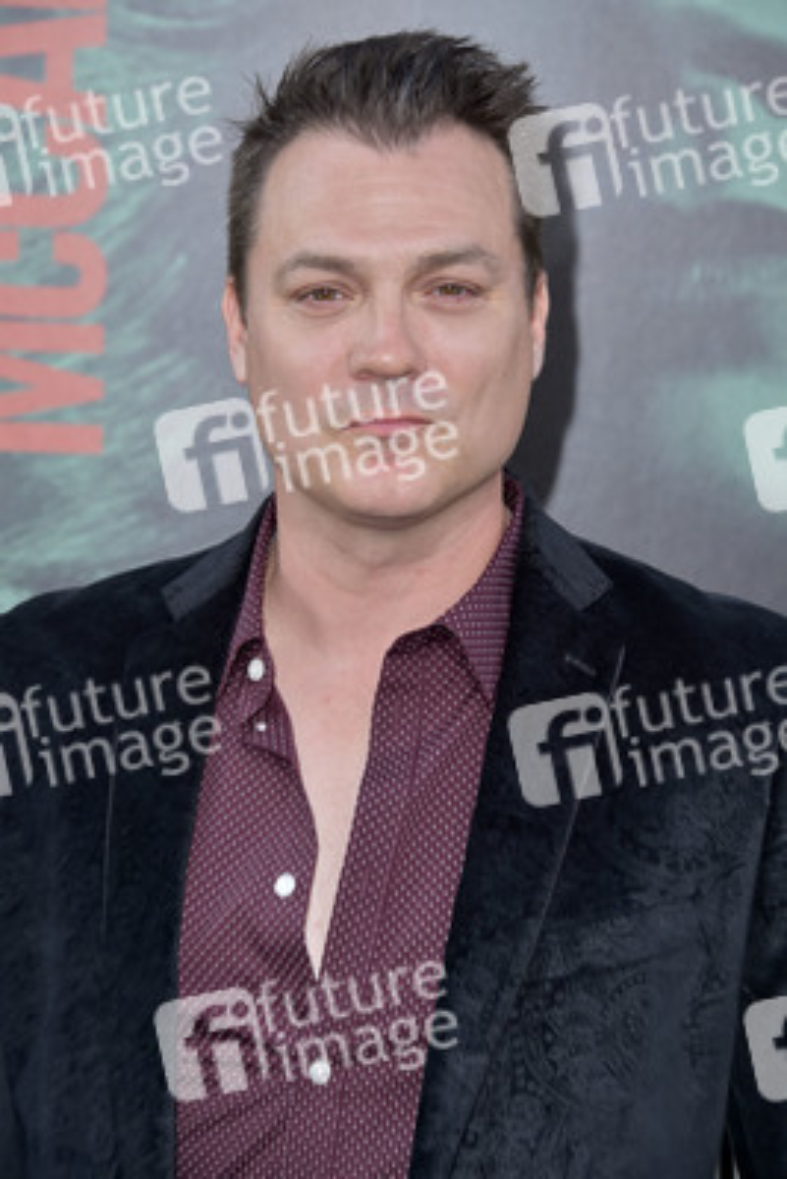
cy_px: 590
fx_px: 5569
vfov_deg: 12.1
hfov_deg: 8.1
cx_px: 394
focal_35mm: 170
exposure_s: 1/250
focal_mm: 170
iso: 320
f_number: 7.1
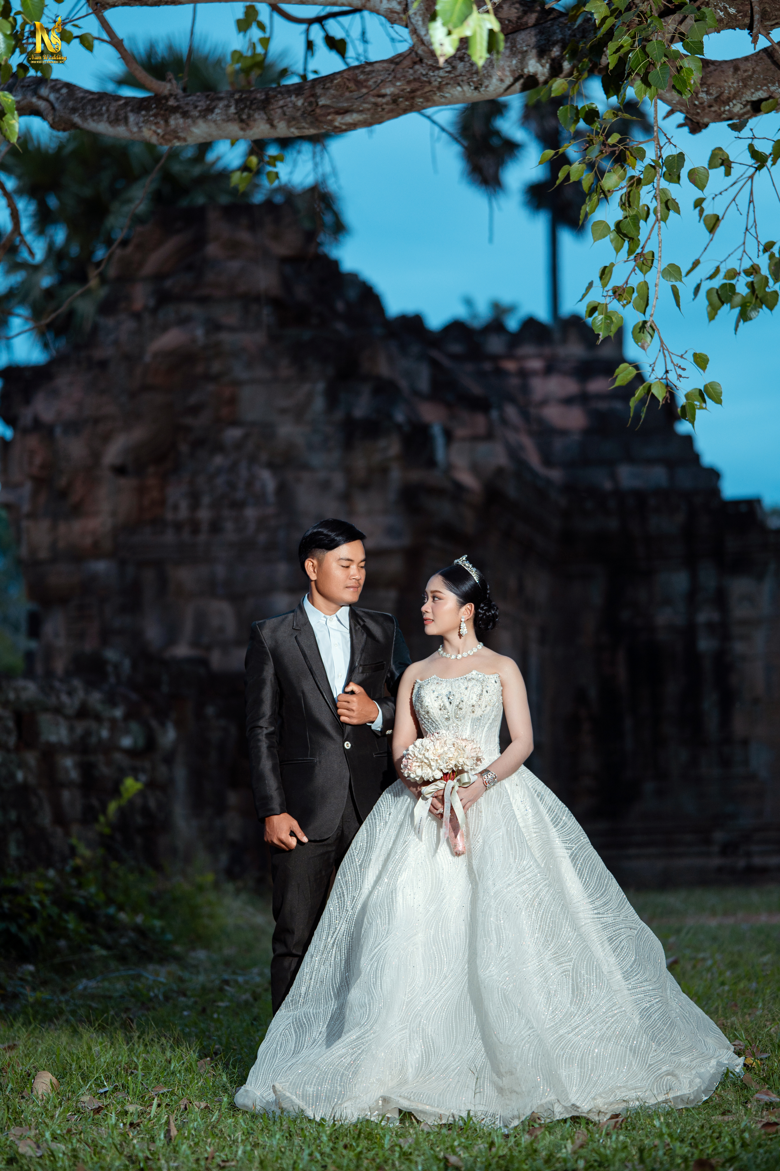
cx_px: 390
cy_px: 586
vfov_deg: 23.9
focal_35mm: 85
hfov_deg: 16.1
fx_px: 2762
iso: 200
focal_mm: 85
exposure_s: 1/125
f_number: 1.8
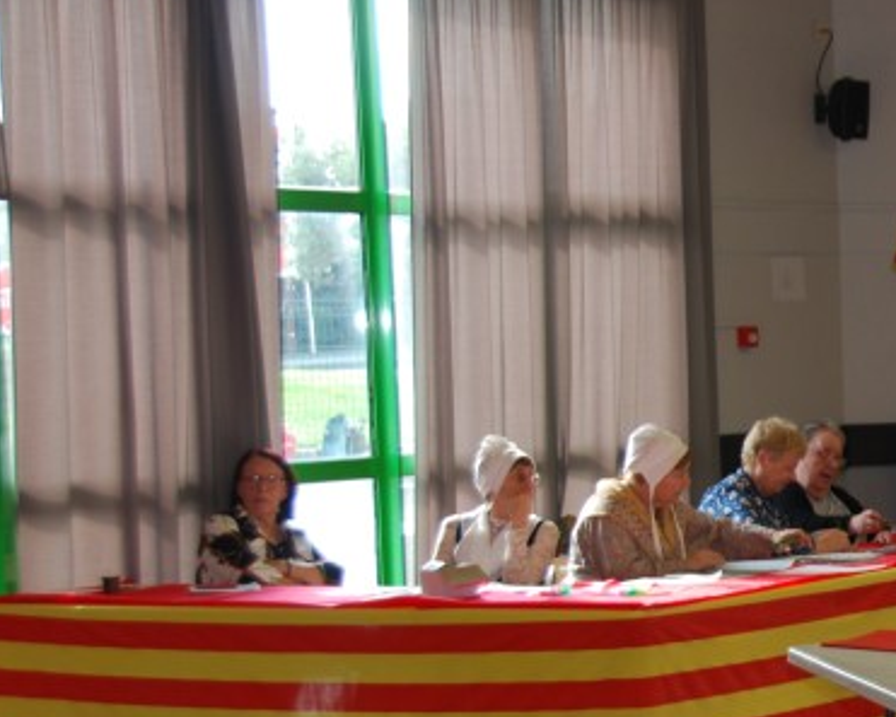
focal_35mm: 119
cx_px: 1022
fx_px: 3160
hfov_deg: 15.6
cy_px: 543
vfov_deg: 12.9
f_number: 4.2
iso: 200
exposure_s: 1/80
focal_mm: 35
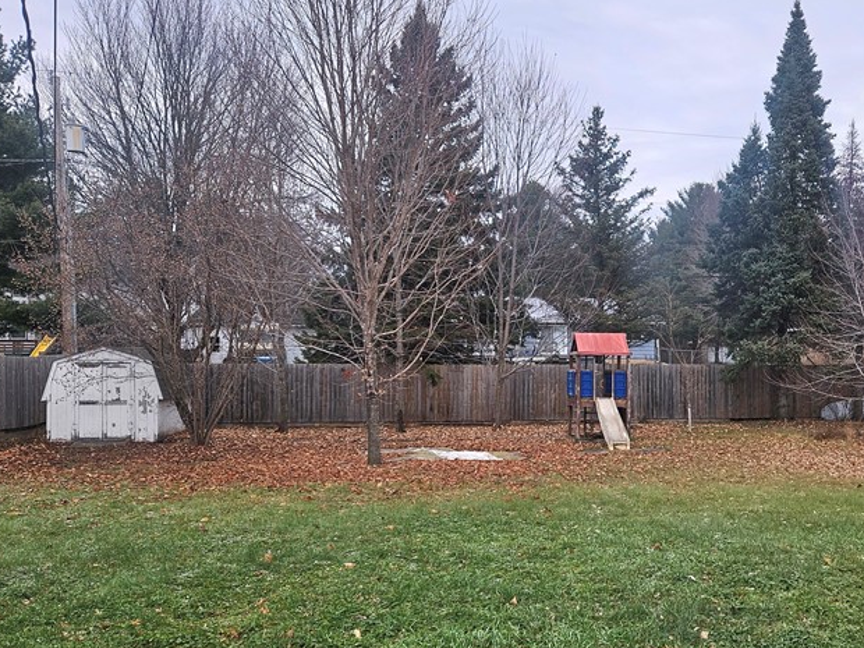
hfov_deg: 47.8
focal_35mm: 38
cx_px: 606
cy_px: 371
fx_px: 948
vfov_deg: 37.6
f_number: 1.8
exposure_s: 1/182
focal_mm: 5.4
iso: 32
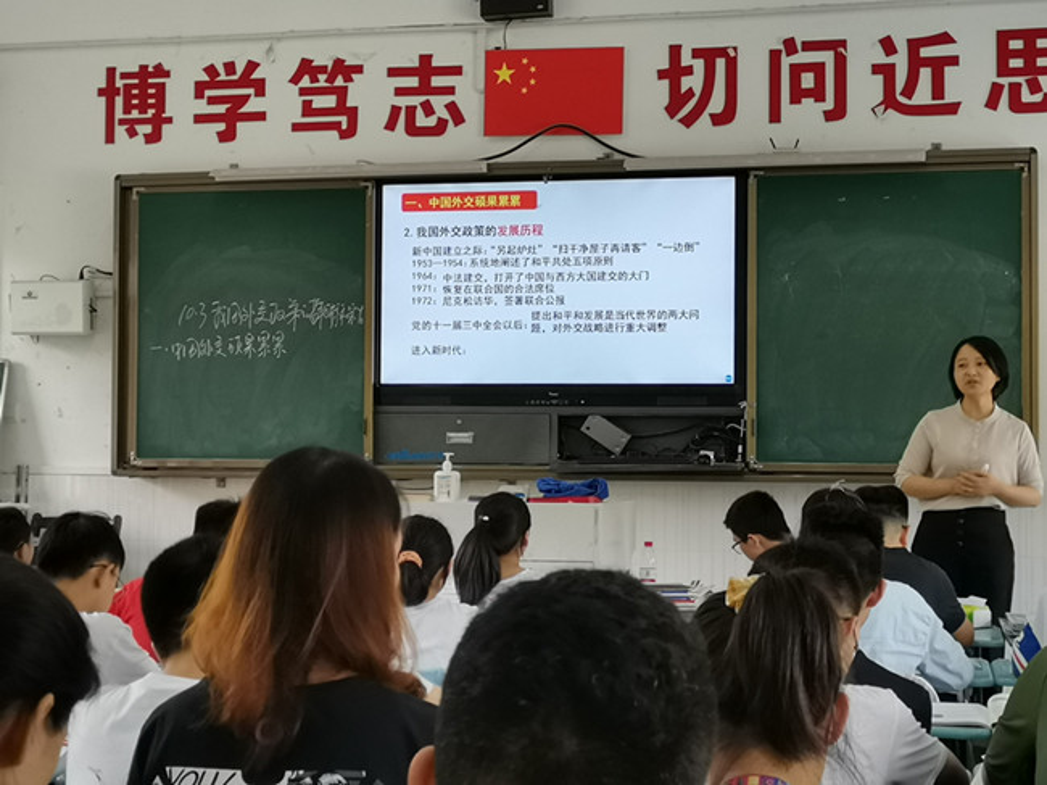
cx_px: 524
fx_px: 1905
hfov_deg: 30.7
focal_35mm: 63
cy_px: 392
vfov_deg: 23.3
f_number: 1.8
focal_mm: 4.75
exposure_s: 1/100
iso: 160
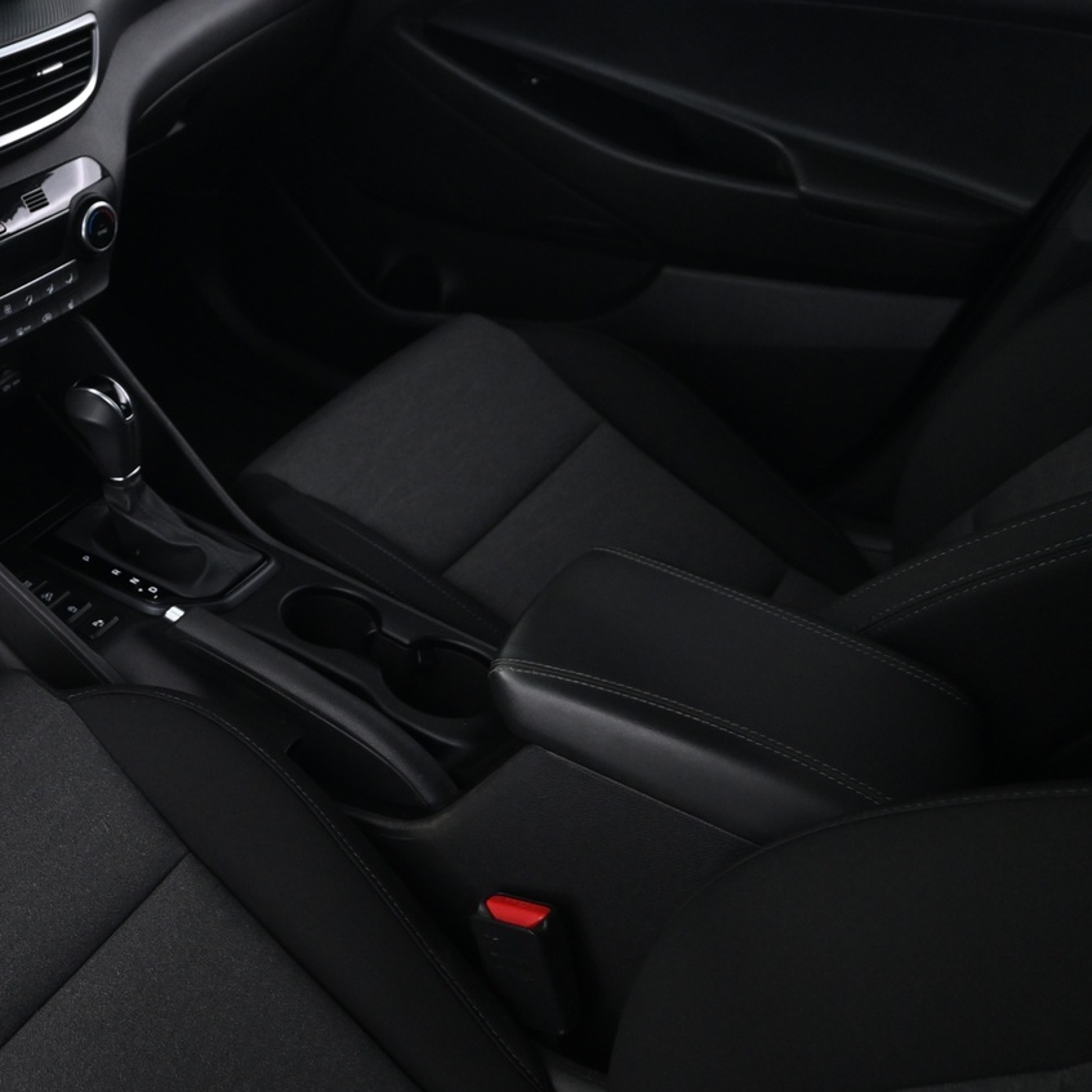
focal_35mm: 39
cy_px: 434
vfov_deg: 42.6
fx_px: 1392
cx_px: 49
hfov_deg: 38.9
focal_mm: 16
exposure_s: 1/13
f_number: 3.5
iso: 1600
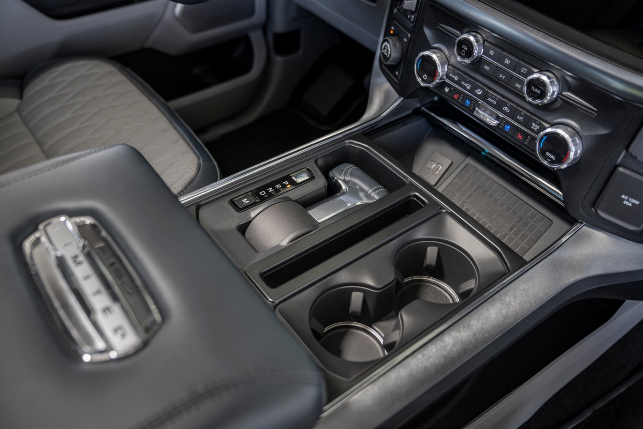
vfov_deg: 42.3
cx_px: 322
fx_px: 554
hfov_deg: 60.3
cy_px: 214
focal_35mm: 31
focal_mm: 31
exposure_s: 1/80
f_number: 2.8
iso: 400
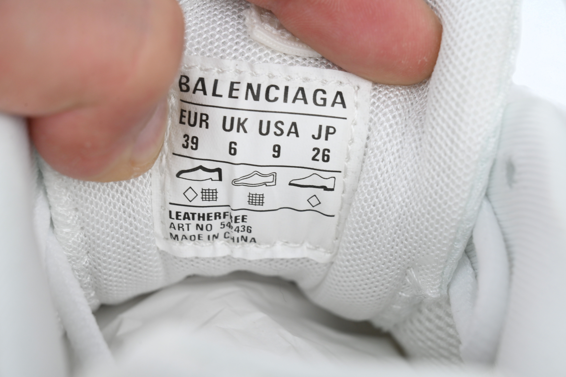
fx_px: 1887
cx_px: 283
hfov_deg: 17.1
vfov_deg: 11.4
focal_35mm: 120
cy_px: 188
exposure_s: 1/125
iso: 800
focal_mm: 120
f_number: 13
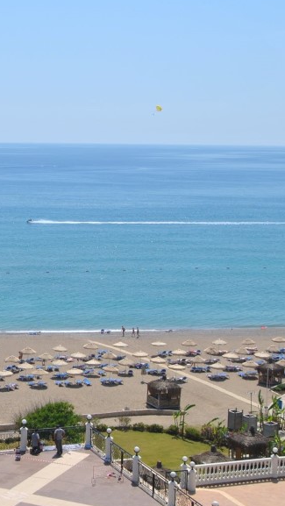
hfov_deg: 15.7
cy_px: 259
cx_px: -21
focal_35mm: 75
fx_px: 1007
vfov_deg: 28.2
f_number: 9
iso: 100
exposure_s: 1/320
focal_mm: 24
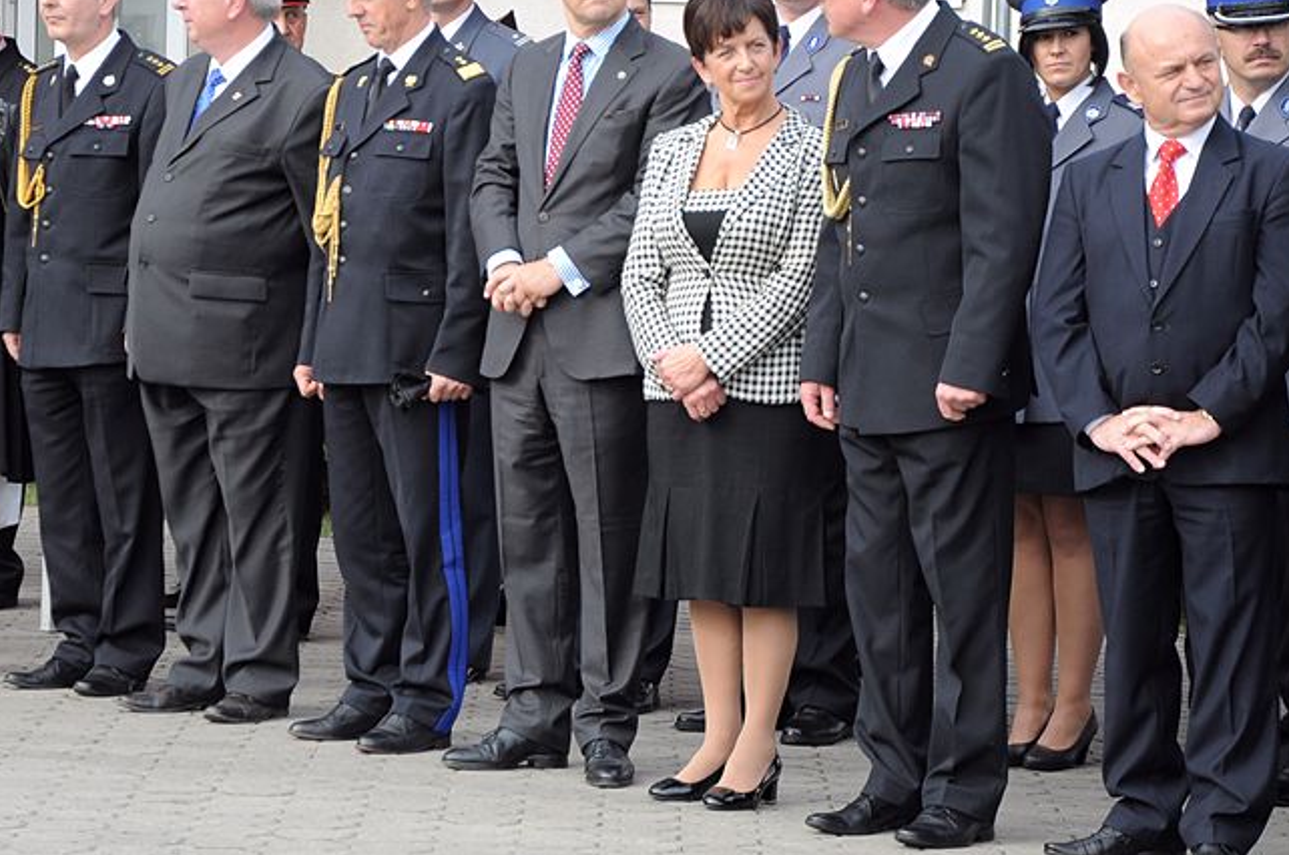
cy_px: 396
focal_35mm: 159
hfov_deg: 12.9
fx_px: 5684
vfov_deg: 8.6
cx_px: 562
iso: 500
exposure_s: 1/500
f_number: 5.3
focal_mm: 80
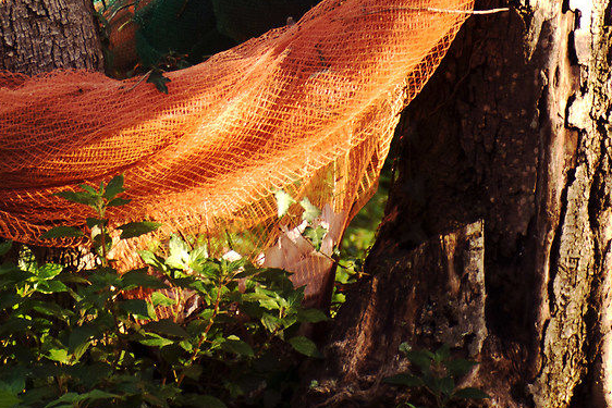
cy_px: 74
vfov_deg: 2.9
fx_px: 8164
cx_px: 124
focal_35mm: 480
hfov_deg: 4.3
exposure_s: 1/80
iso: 125
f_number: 5
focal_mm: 75
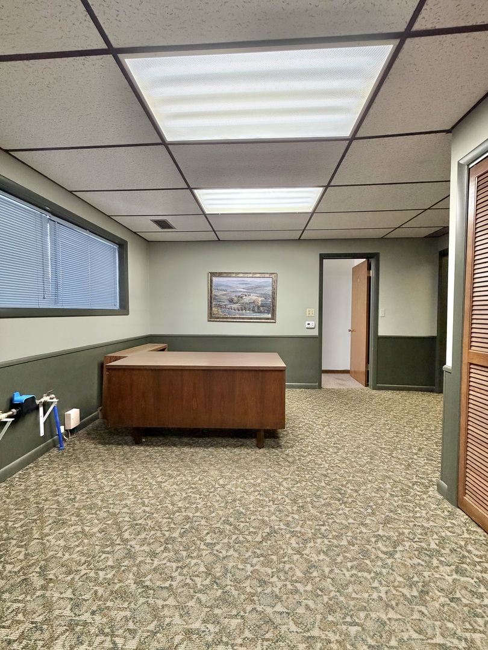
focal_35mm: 14
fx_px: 263
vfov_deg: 102.1
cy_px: 325
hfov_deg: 85.7
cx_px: 244
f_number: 2.2
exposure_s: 1/60
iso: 200
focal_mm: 2.22
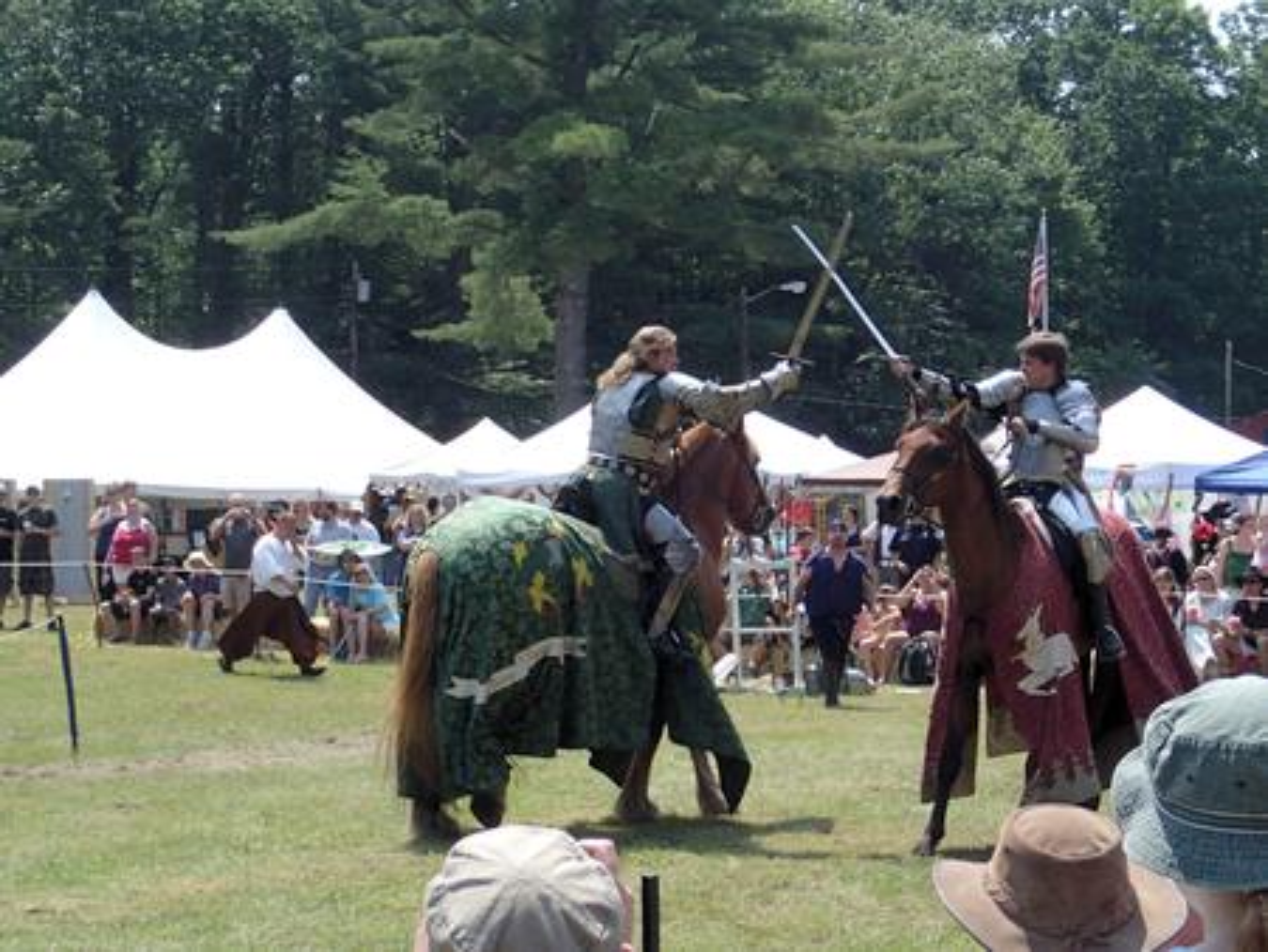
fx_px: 2712
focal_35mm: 74
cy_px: 476
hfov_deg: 26.3
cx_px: 634
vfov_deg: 19.9
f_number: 5.6
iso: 100
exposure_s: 1/250
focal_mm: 13.5
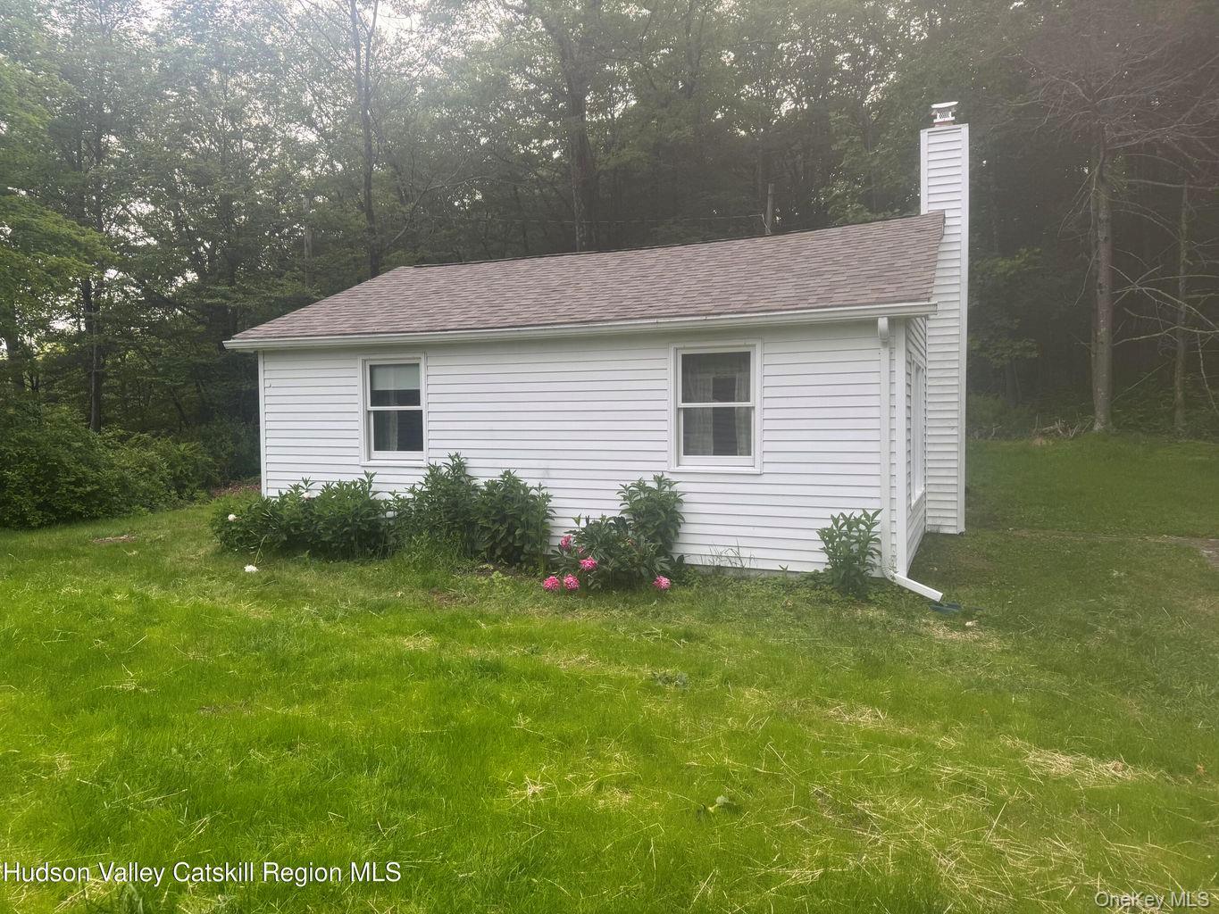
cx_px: 610
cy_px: 457
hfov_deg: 71.6
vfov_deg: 56.8
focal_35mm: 24
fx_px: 845
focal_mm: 6.76
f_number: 1.78
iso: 64
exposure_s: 1/121
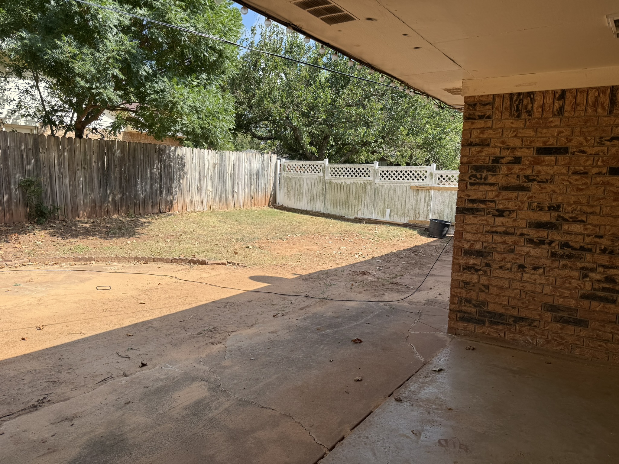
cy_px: 232
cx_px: 310
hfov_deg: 71.6
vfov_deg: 56.8
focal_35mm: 24
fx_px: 429
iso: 80
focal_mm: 6.76
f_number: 1.78
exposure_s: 1/1949
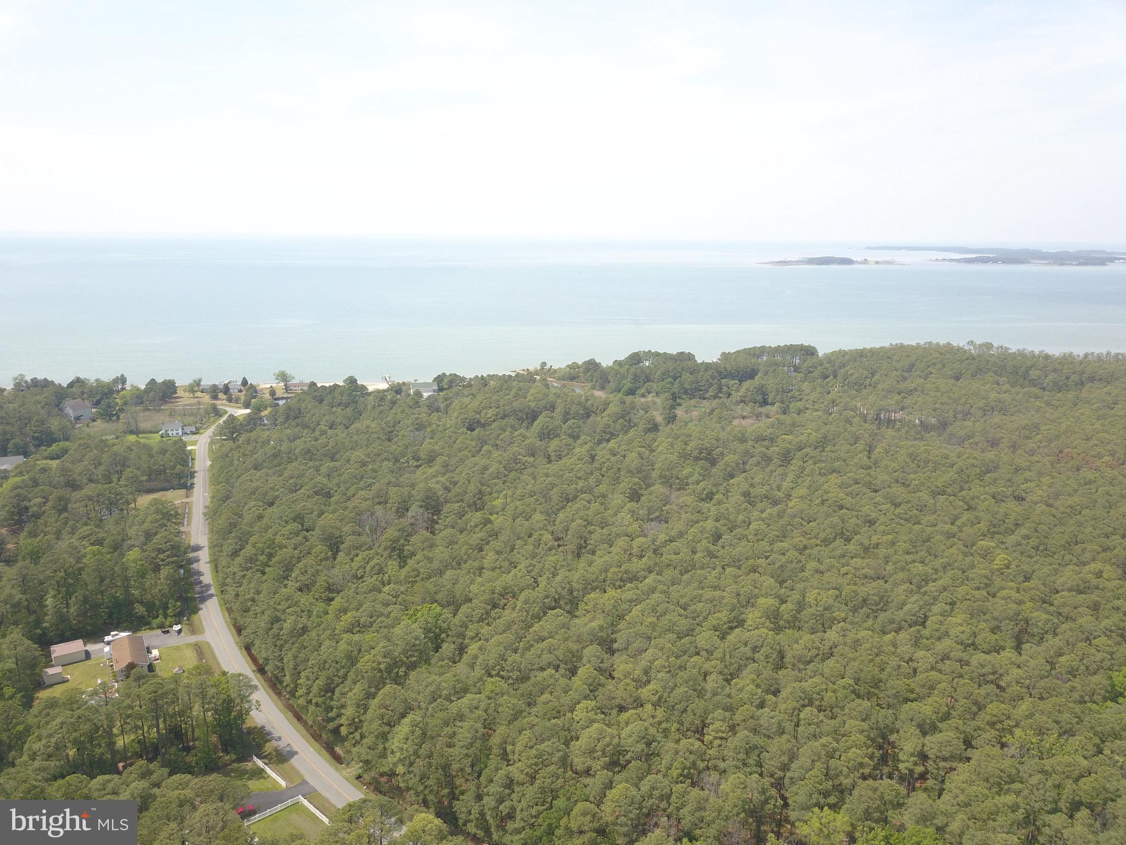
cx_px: 563
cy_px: 422
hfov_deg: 67.3
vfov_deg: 53.1
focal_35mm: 26
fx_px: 846
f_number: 2.2
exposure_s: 1/647
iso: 100
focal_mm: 4.73
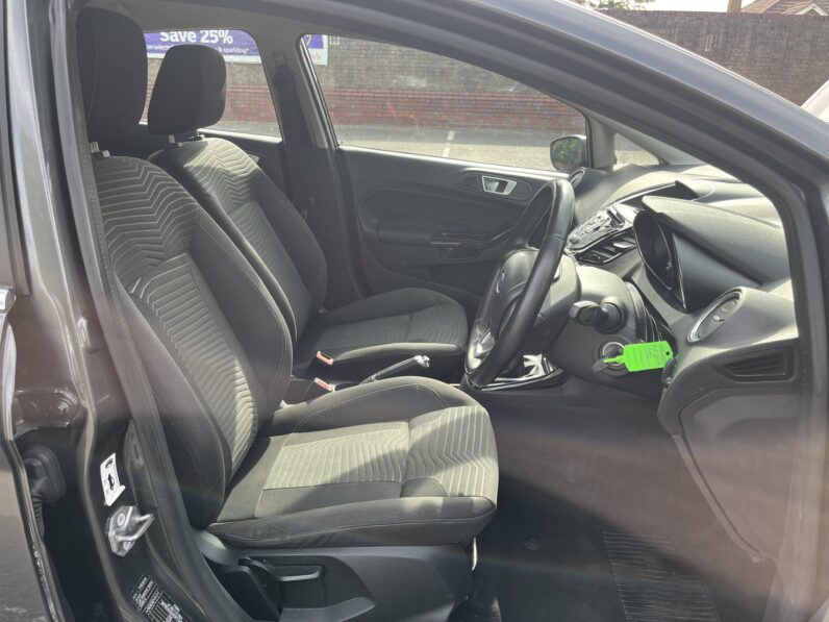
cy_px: 311
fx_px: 623
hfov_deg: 67.3
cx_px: 414
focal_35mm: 26
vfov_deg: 53.1
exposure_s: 1/298
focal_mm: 5.1
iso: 50
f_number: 1.6
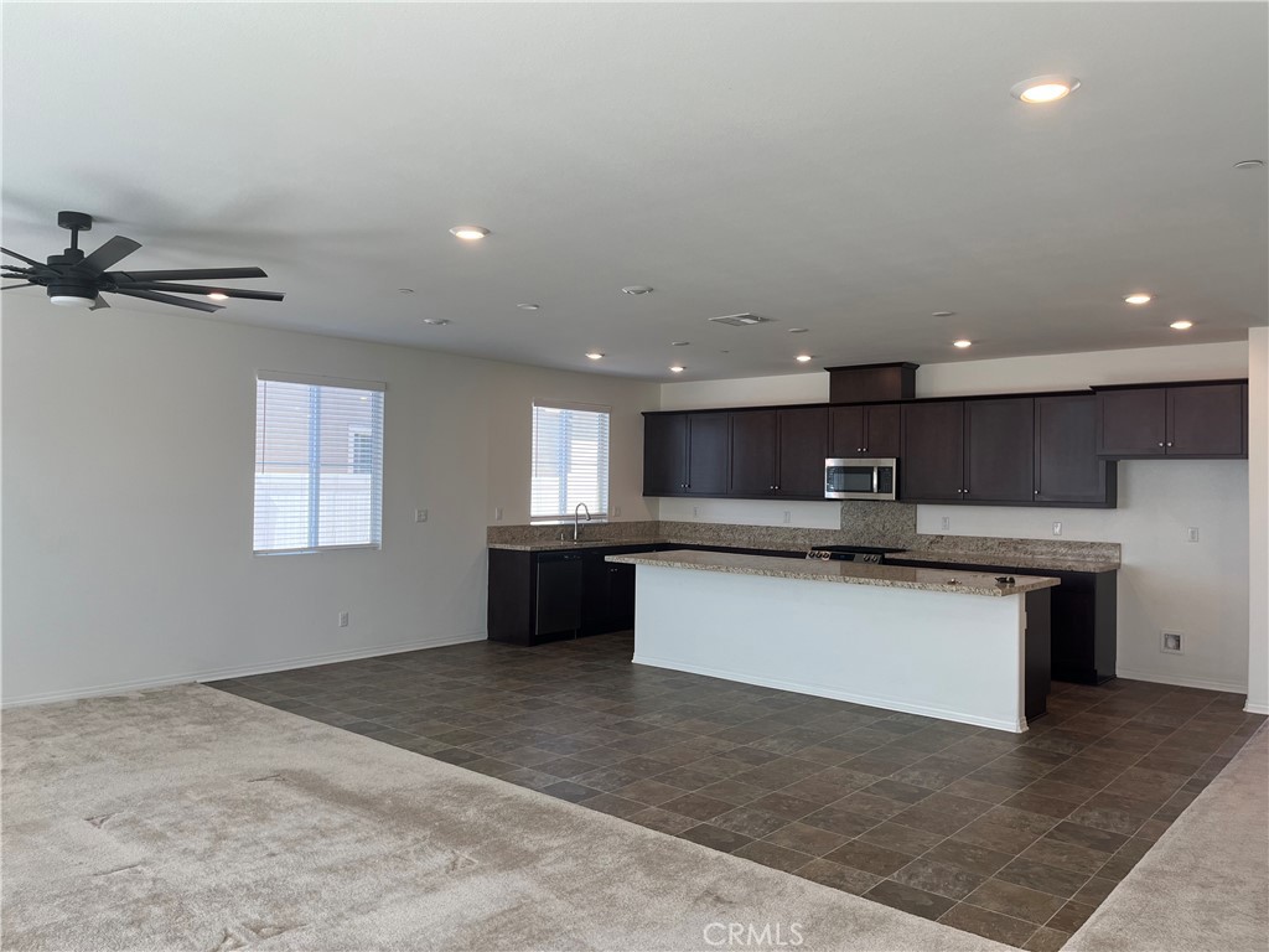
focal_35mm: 26
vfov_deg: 53.1
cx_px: 634
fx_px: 953
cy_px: 476
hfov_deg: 67.3
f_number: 1.6
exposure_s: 1/179
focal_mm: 5.1
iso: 50
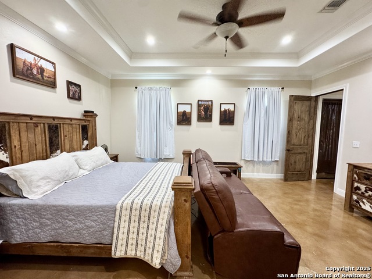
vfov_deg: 85.7
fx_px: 150
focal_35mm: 14
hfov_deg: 102.1
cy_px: 140
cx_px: 186
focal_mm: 2.22
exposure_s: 1/60
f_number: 2.2
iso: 250
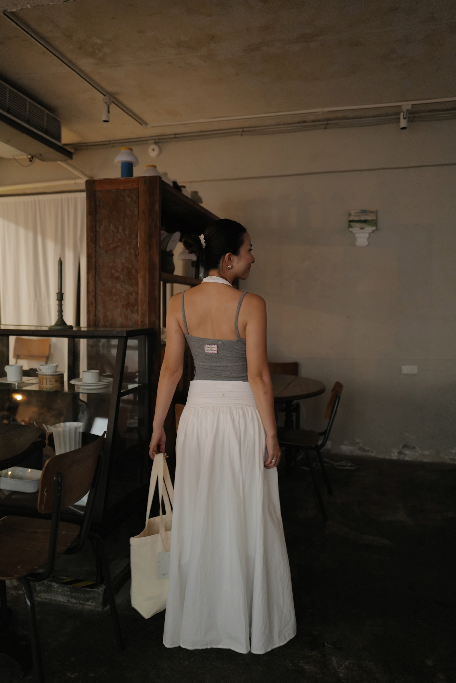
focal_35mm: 28
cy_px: 342
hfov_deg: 46.4
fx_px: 532
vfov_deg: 65.5
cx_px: 228
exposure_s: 1/50
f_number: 1.7
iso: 1600
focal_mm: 28
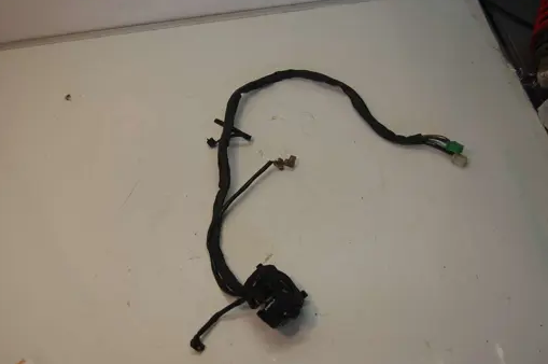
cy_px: 184
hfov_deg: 41.2
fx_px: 730
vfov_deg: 28.0
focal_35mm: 48
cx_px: 286
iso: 250
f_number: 5.6
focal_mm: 30
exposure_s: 1/125
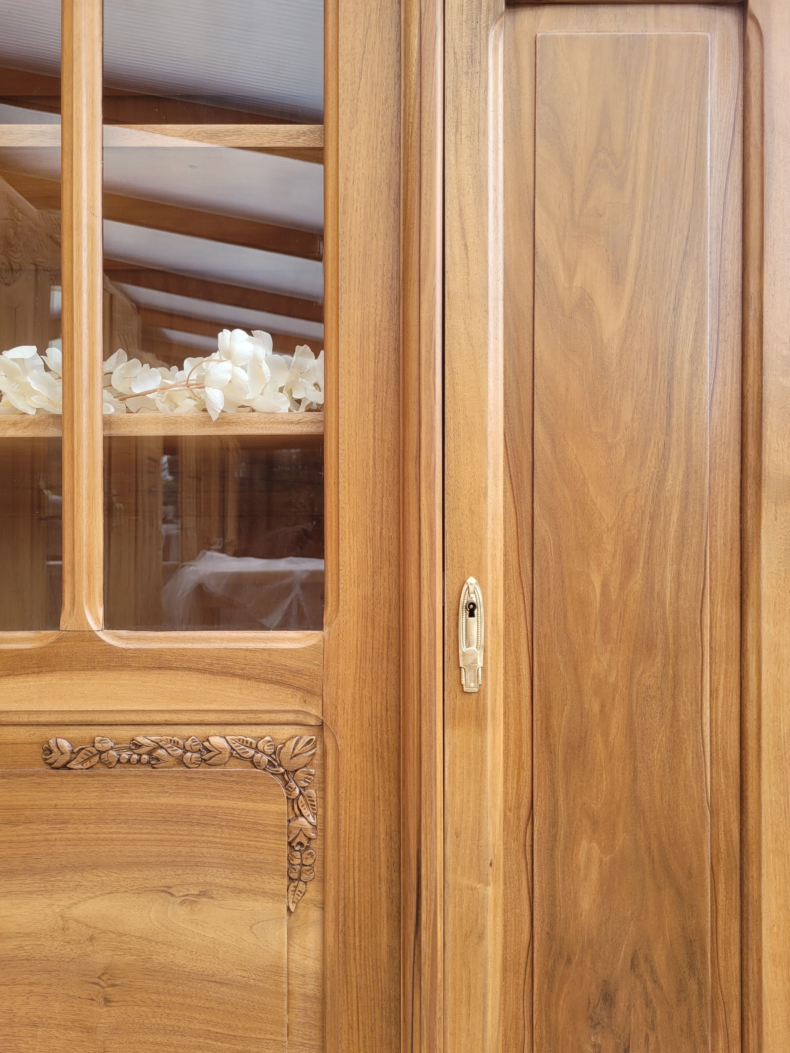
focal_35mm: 27
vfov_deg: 65.3
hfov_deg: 51.4
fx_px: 822
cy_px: 545
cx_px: 389
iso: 40
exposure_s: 1/157
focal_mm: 5.4
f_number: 1.8
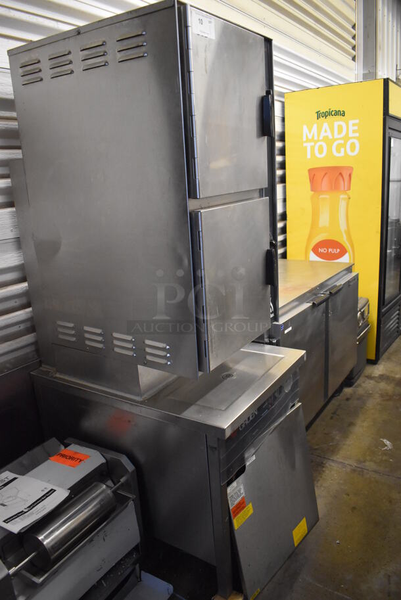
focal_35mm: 27
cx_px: 200
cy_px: 300
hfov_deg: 48.0
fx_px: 450
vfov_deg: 67.3
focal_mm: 18
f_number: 3.5
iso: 4000
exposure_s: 1/125
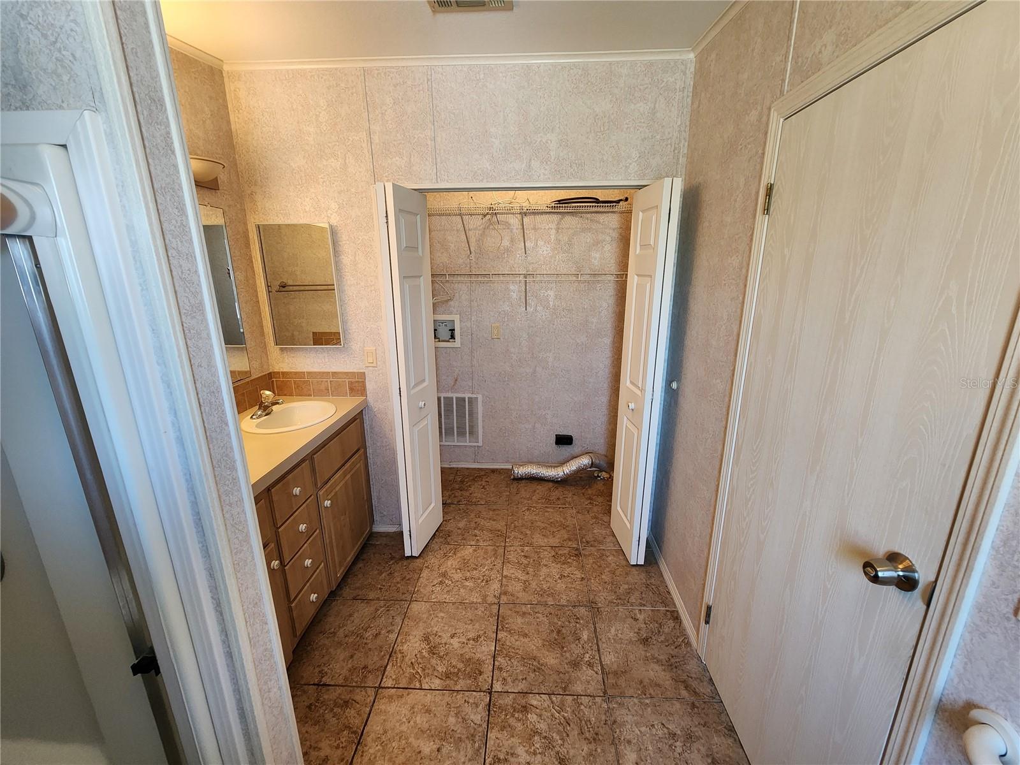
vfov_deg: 89.9
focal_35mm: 13
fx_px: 383
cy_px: 382
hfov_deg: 106.2
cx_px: 510
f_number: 2.2
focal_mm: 2.2
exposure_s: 1/60
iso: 250
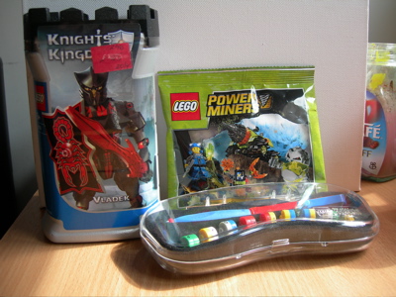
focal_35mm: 38
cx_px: 198
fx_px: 435
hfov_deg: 49.0
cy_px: 148
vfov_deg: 37.7
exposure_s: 1/65.7
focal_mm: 7.8
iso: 50
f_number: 2.8
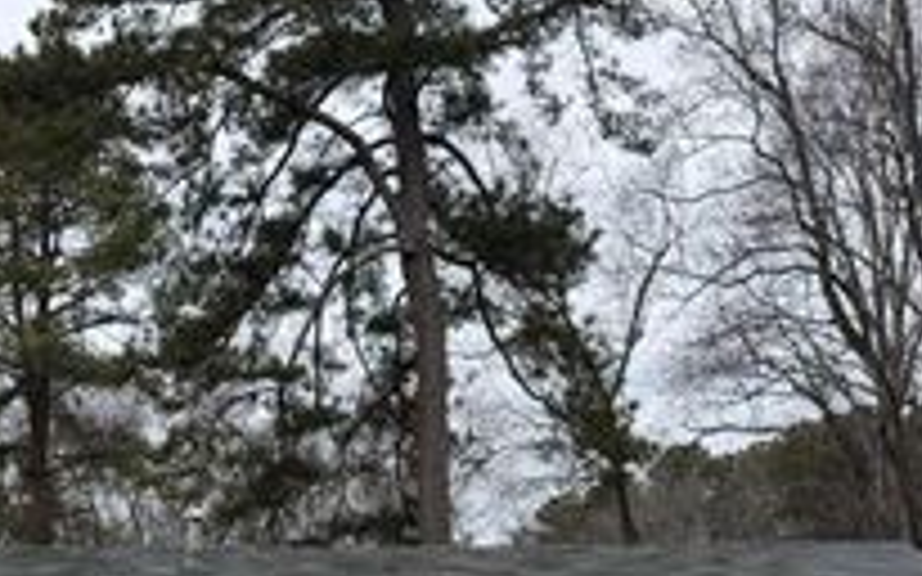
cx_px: 211
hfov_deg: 32.3
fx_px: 1557
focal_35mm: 62
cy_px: 826
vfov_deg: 18.8
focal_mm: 6.76
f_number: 1.78
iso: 80
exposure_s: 1/1151
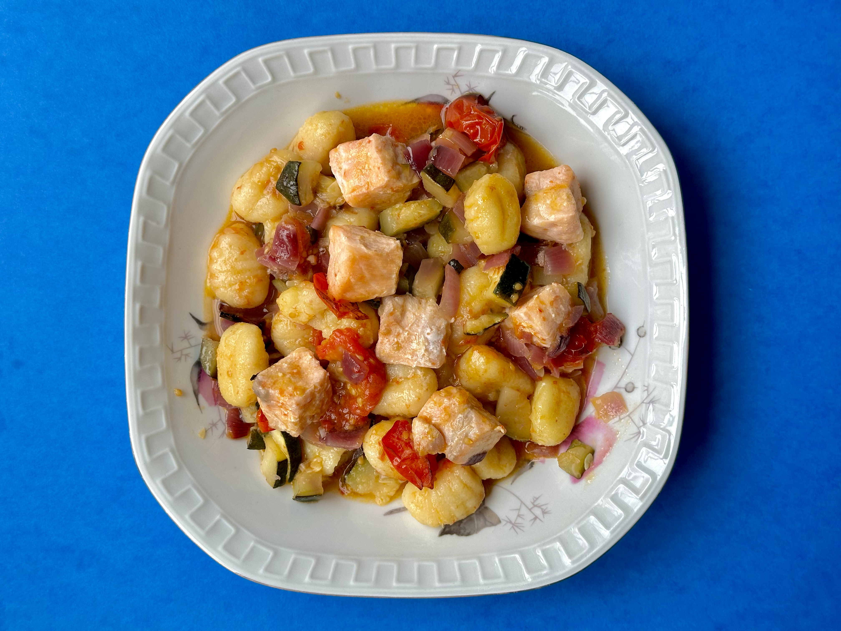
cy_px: 316
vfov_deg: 30.3
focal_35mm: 48
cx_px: 420
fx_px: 1166
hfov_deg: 39.7
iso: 50
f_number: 1.78
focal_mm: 6.86
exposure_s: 1/237
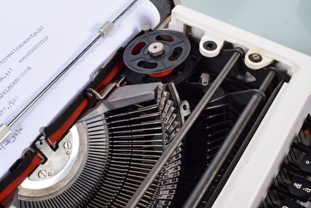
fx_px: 415
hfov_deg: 41.1
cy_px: 104
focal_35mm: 48
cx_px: 156
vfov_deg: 28.1
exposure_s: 1/125
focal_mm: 32
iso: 200
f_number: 18
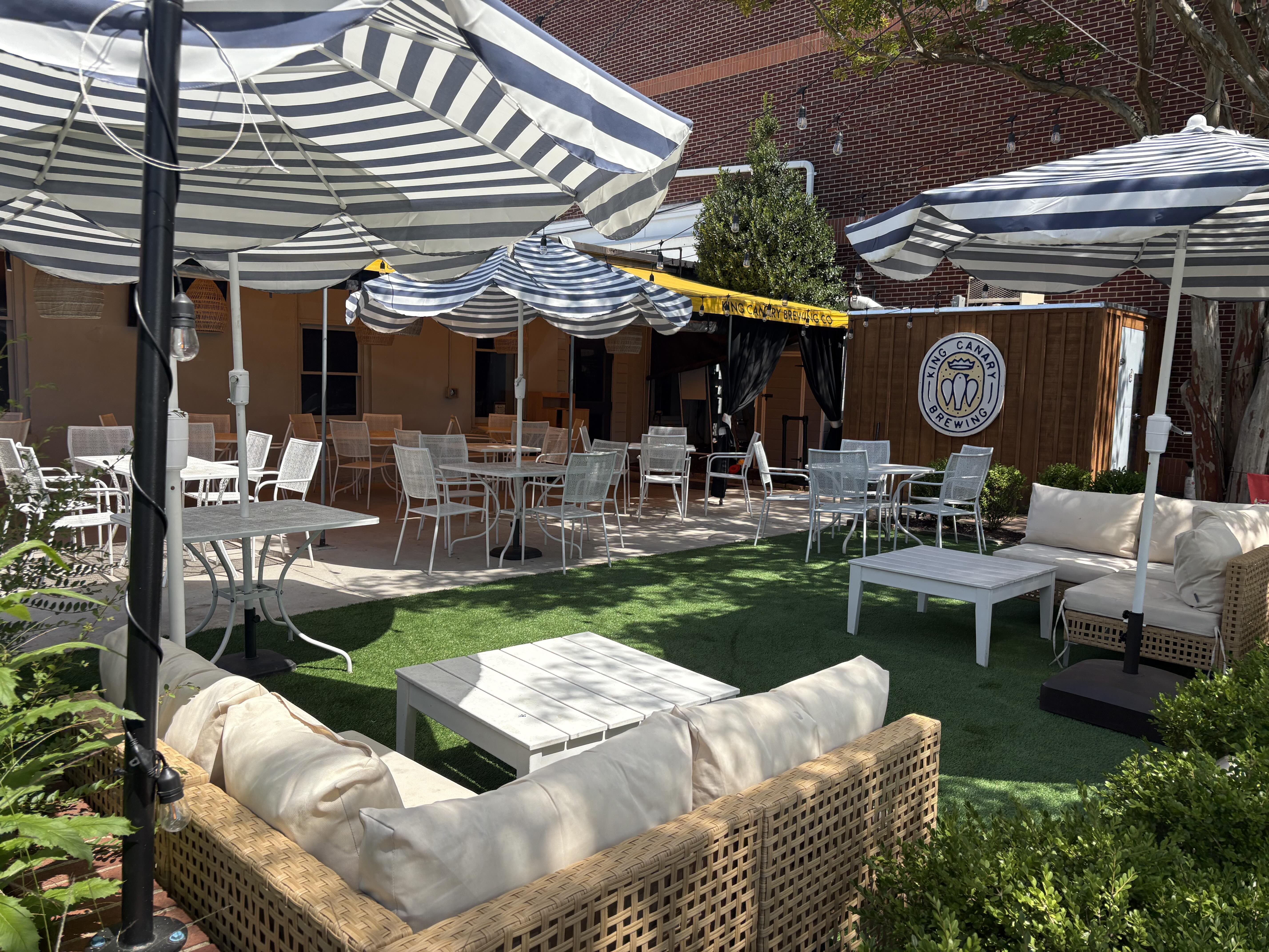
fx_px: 953
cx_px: 634
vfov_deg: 53.1
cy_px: 476
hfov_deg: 67.3
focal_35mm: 26
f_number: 1.6
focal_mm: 5.96
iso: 64
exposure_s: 1/1848
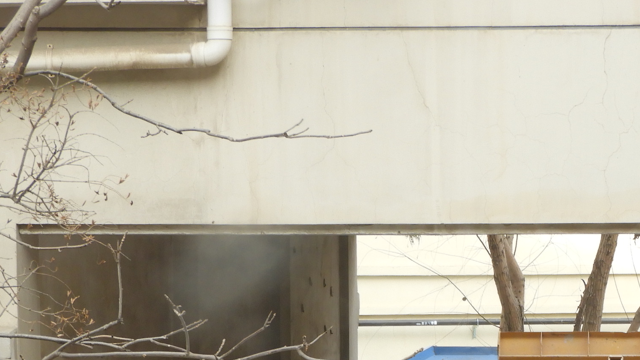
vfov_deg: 4.9
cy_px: 493
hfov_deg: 8.7
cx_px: 474
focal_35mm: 248
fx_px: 4208
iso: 100
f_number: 4.8
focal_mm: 18.8
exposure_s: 1/125
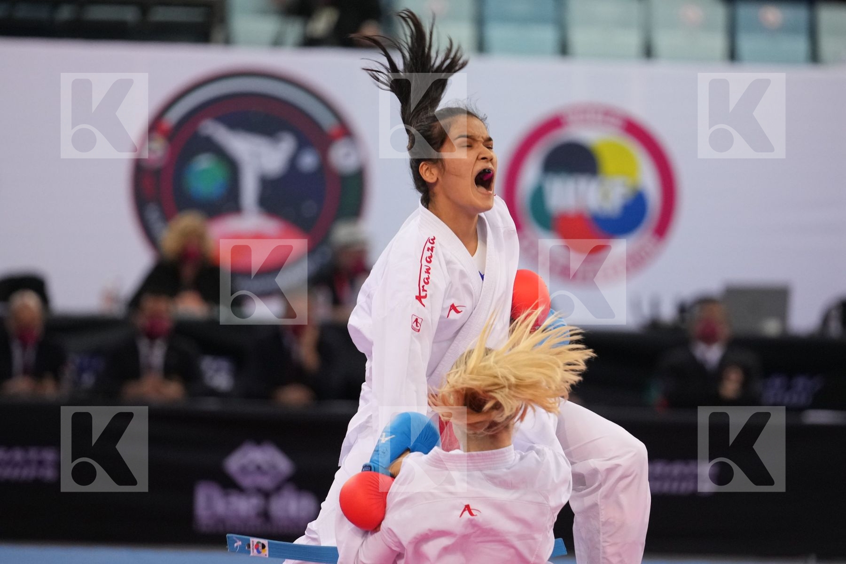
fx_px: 7049
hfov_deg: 6.9
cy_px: 282
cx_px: 423
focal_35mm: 300
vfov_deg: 4.6
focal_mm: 200
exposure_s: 1/1000
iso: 2500
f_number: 2.8
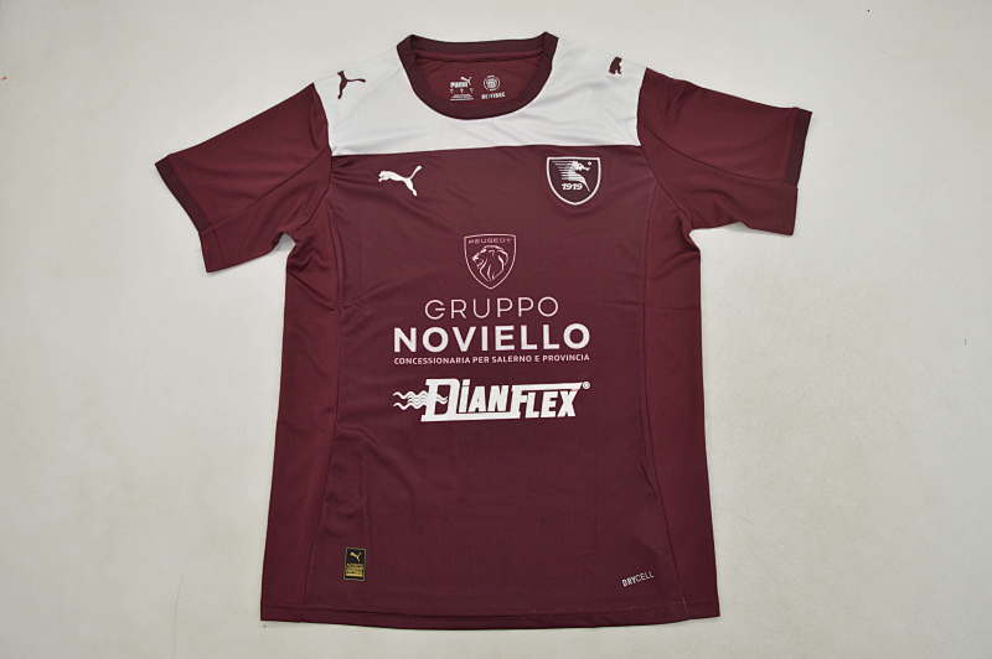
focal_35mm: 27
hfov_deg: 67.4
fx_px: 743
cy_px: 330
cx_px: 496
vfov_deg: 47.9
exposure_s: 1/200
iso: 400
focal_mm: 18
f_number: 7.1
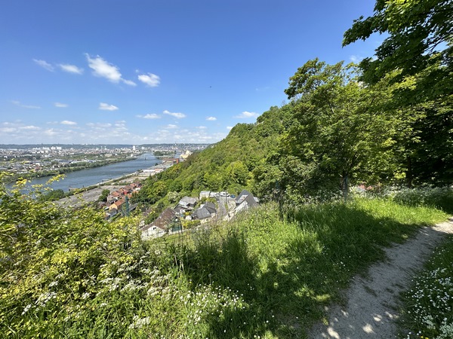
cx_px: 226
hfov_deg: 102.1
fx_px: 183
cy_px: 170
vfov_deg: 85.7
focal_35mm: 14
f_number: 2.2
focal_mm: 2.22
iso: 50
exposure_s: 1/1553
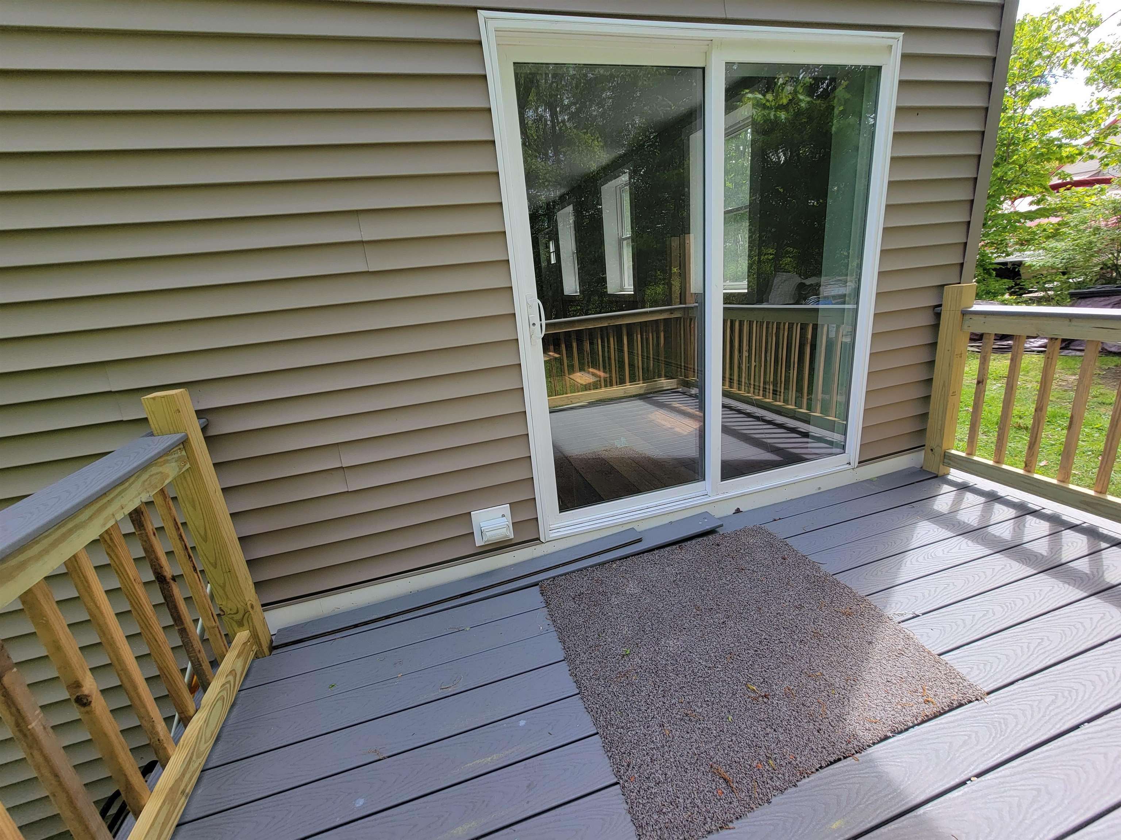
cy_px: 420
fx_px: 421
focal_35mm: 13
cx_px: 560
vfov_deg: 89.9
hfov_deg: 106.2
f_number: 2.2
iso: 50
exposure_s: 1/369
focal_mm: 2.2
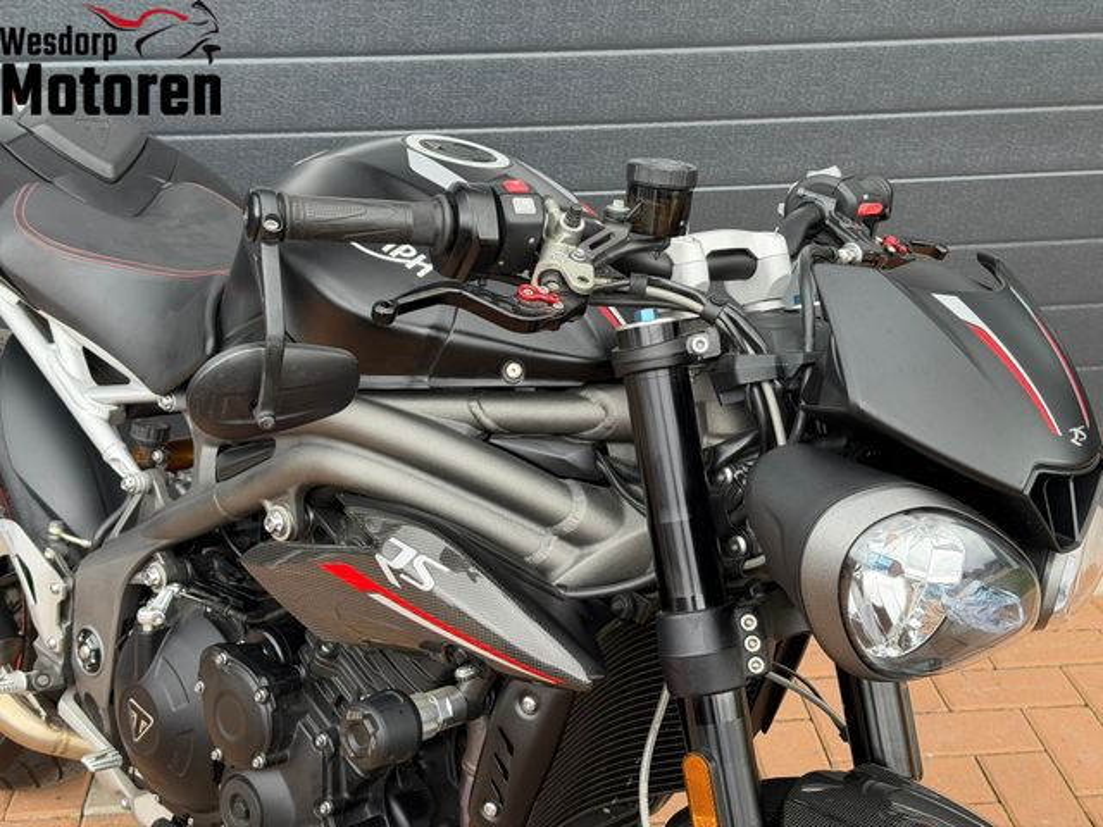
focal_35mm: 48
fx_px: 1529
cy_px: 414
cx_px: 552
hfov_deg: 39.7
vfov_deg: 30.3
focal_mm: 6.76
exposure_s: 1/343
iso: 80
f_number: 1.78
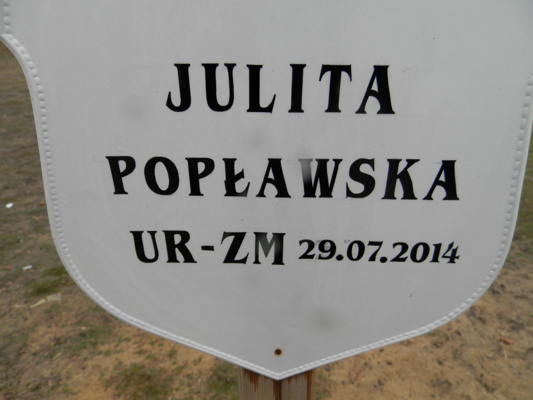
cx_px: 266
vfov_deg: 54.9
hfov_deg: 69.4
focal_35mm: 25
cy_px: 200
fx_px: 385
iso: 80
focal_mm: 4.5
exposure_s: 1/40
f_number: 3.1
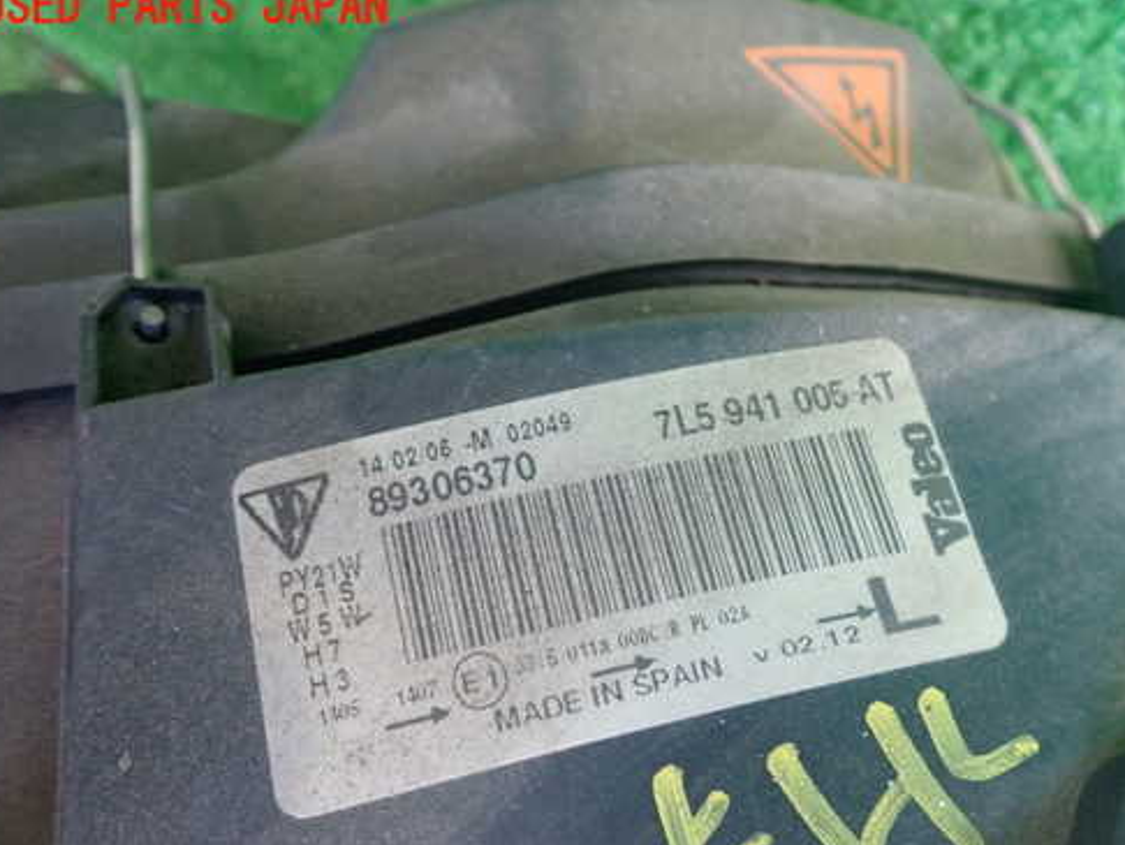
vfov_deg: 38.6
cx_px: 662
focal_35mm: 37
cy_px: 500
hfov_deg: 49.9
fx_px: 1203
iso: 320
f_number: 2.3
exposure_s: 1/30
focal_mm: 5.4
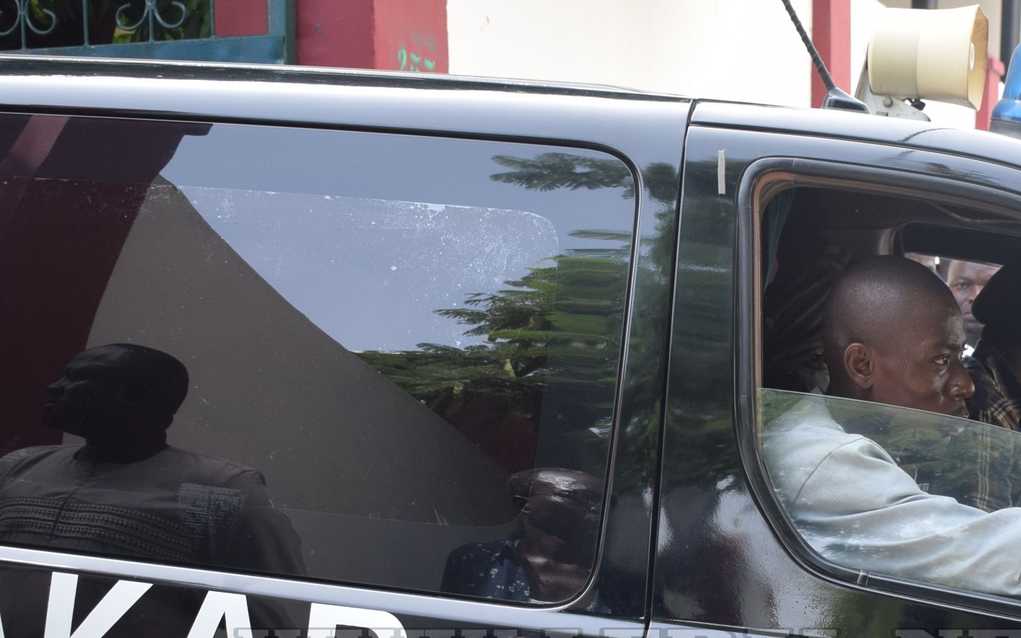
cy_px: 573
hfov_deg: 26.6
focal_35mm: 77
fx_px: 2142
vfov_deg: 16.7
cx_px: 713
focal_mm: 26
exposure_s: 1/250
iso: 320
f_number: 5
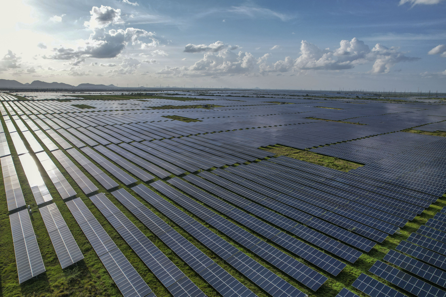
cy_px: 148
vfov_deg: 57.2
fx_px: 273
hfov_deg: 78.6
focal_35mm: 22
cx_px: 223
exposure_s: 1/3000
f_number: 2.8
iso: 100
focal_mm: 8.38
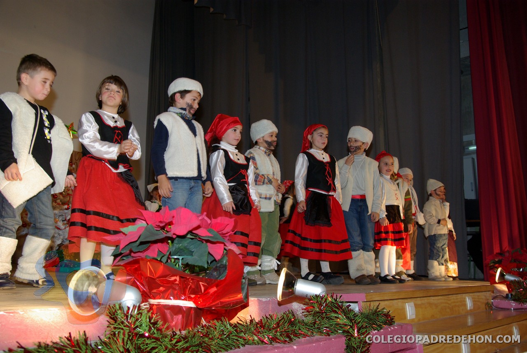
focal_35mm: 36
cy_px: 176
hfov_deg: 53.1
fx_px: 528
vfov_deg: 37.0
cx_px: 264
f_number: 5.6
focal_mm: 24
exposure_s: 1/45
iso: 400
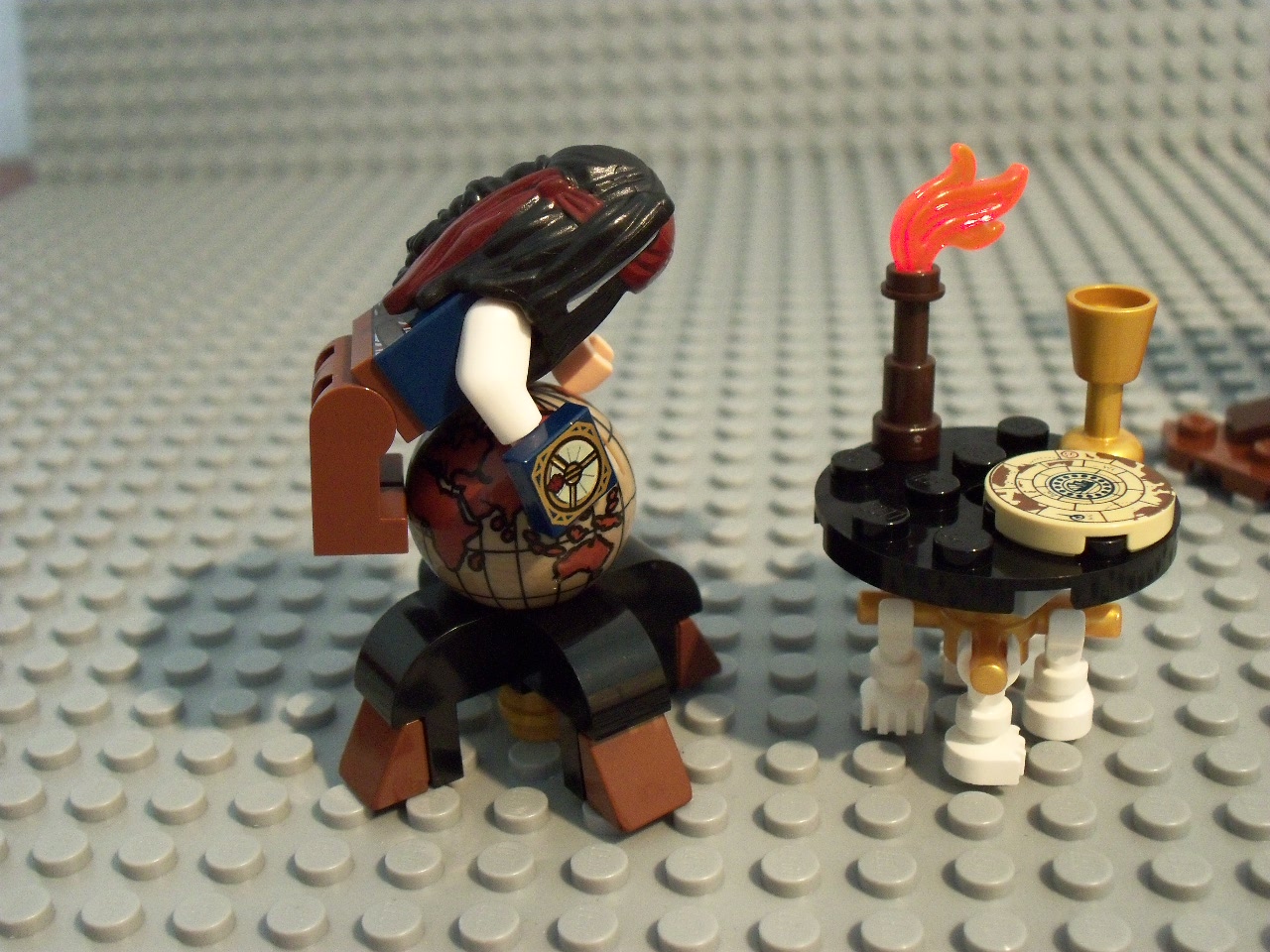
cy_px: 476
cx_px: 635
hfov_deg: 44.8
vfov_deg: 34.3
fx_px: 1541
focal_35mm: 42
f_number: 3.2
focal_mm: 7.1
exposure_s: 1/40
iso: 250
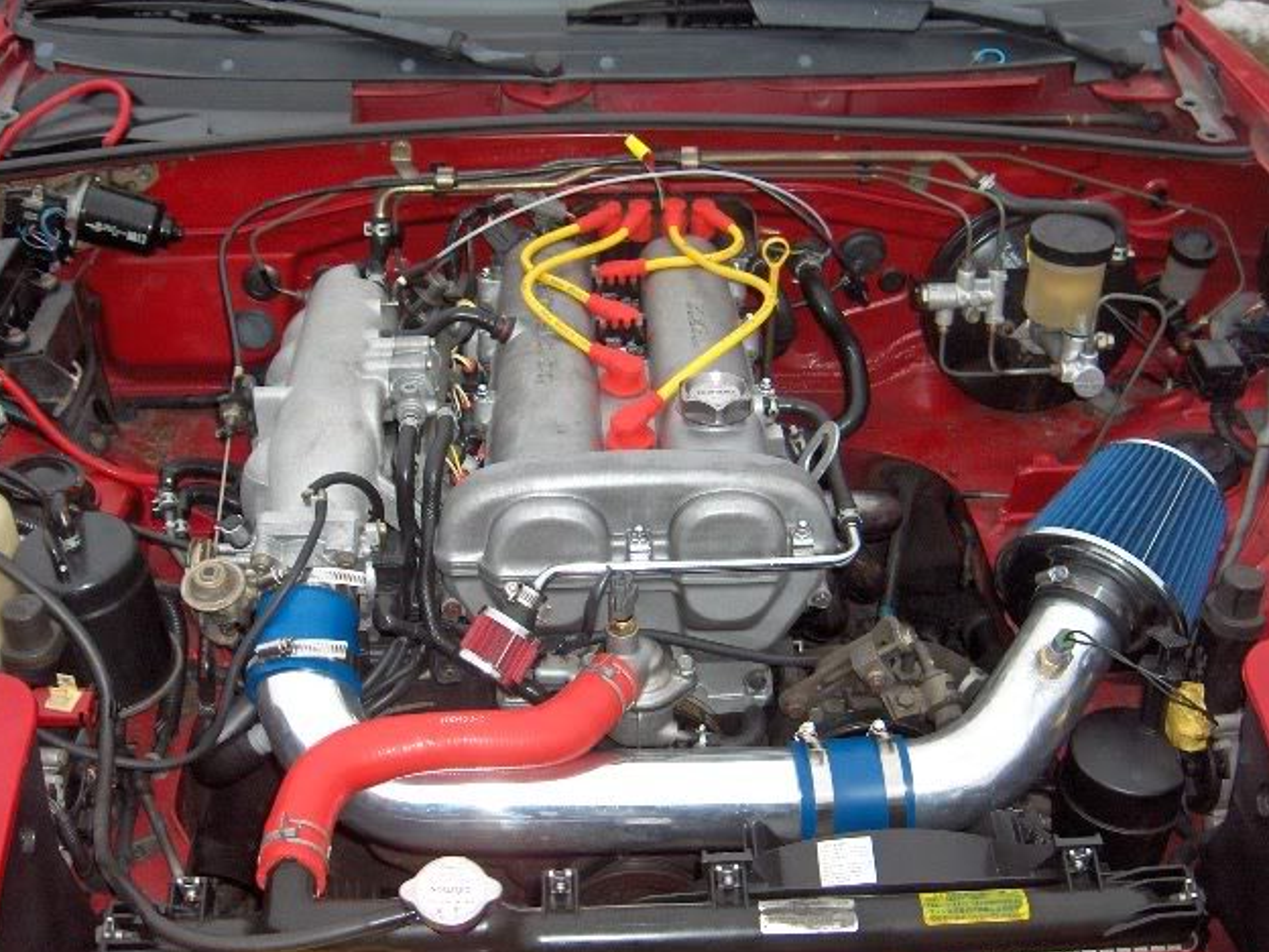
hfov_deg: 46.8
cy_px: 486
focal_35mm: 40
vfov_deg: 36.0
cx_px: 622
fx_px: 1466
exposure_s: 1/60
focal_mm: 8
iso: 100
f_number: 2.8
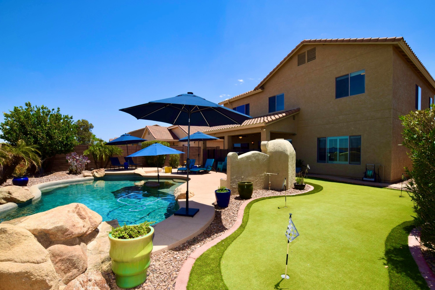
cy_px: 145
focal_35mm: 15
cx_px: 218
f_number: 10
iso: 100
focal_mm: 10
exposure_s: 1/200
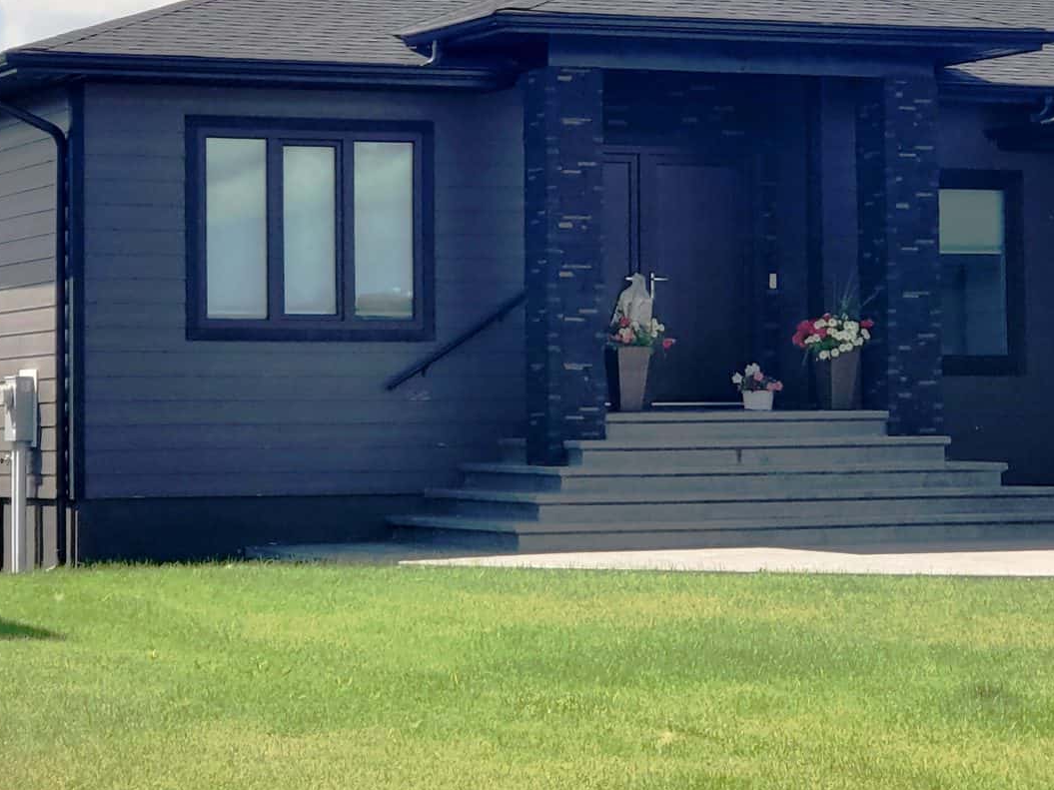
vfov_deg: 20.6
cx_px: 513
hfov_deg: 27.4
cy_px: 262
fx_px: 2162
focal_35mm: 71
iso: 32
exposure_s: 1/697
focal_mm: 6
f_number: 2.4
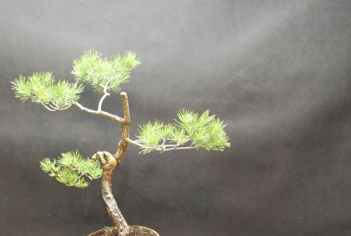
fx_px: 518
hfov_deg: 37.0
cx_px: 115
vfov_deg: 25.6
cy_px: 138
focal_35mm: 53
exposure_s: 1/10
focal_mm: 26
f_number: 4
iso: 1600
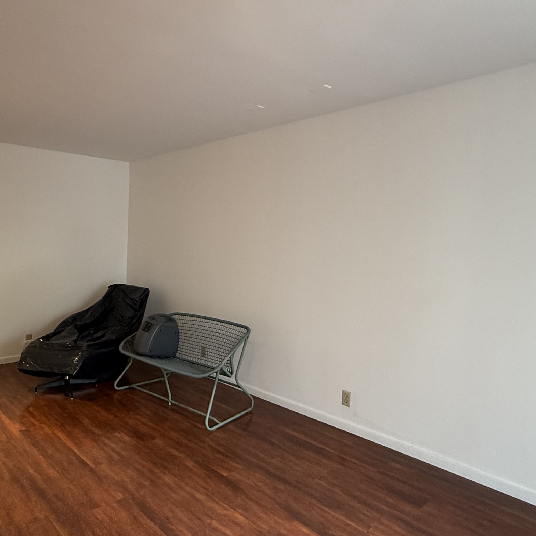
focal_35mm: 25
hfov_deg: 62.0
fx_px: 438
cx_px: 199
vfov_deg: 62.9
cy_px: 281
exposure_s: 1/60
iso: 250
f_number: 2.2
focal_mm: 2.22
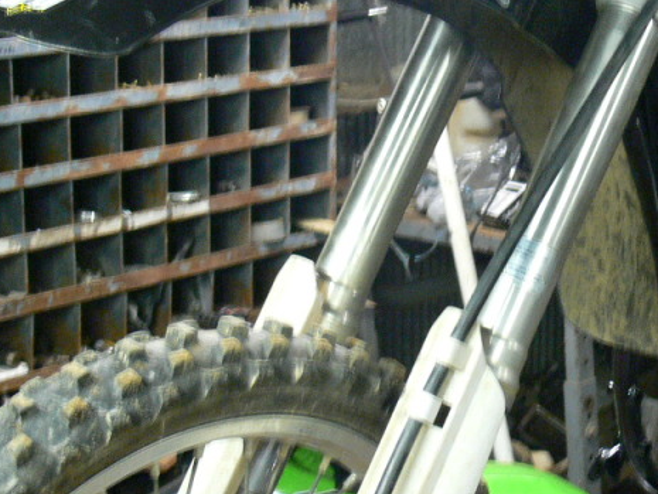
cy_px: 202
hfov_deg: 25.0
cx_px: 511
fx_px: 1464
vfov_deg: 19.1
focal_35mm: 77
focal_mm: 7.4
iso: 200
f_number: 2.8
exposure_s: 1/8
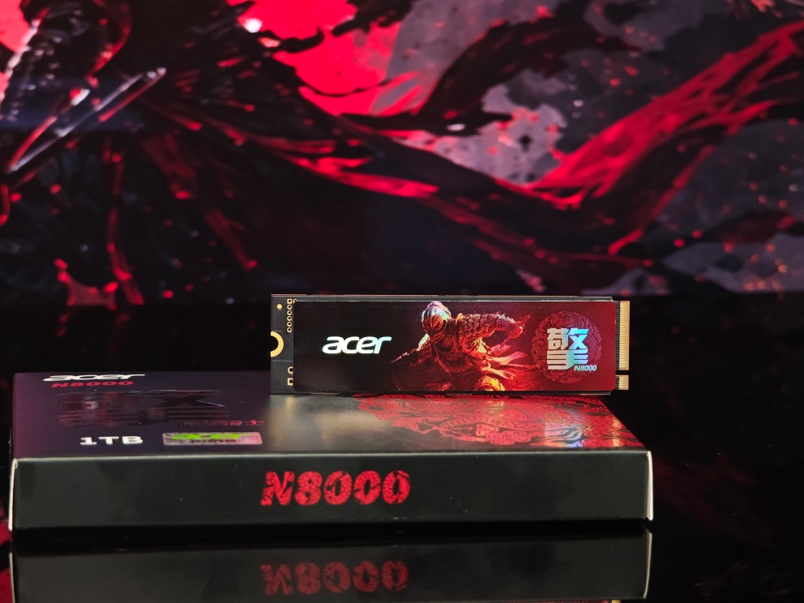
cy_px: 302
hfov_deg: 16.4
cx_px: 402
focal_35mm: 120
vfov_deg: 12.3
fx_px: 2787
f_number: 2.5
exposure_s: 1/100
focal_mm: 19.4
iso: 400
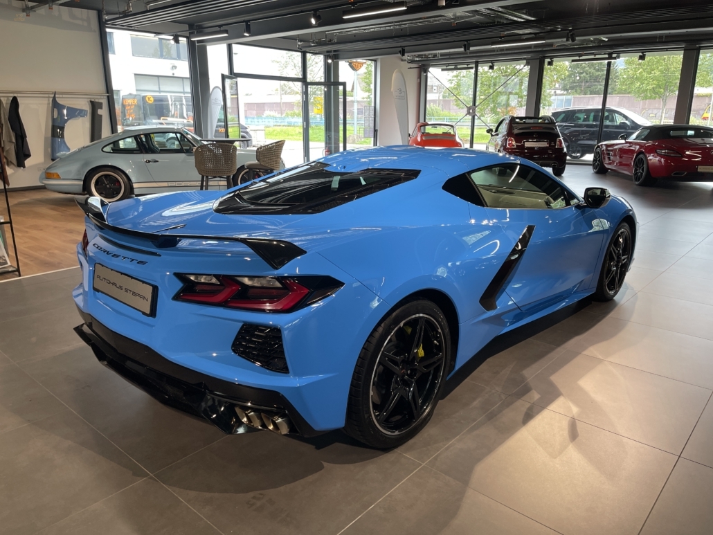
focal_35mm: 26
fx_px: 536
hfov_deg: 67.3
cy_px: 268
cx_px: 356
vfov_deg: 53.1
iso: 100
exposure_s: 1/100
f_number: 1.6
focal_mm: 5.1
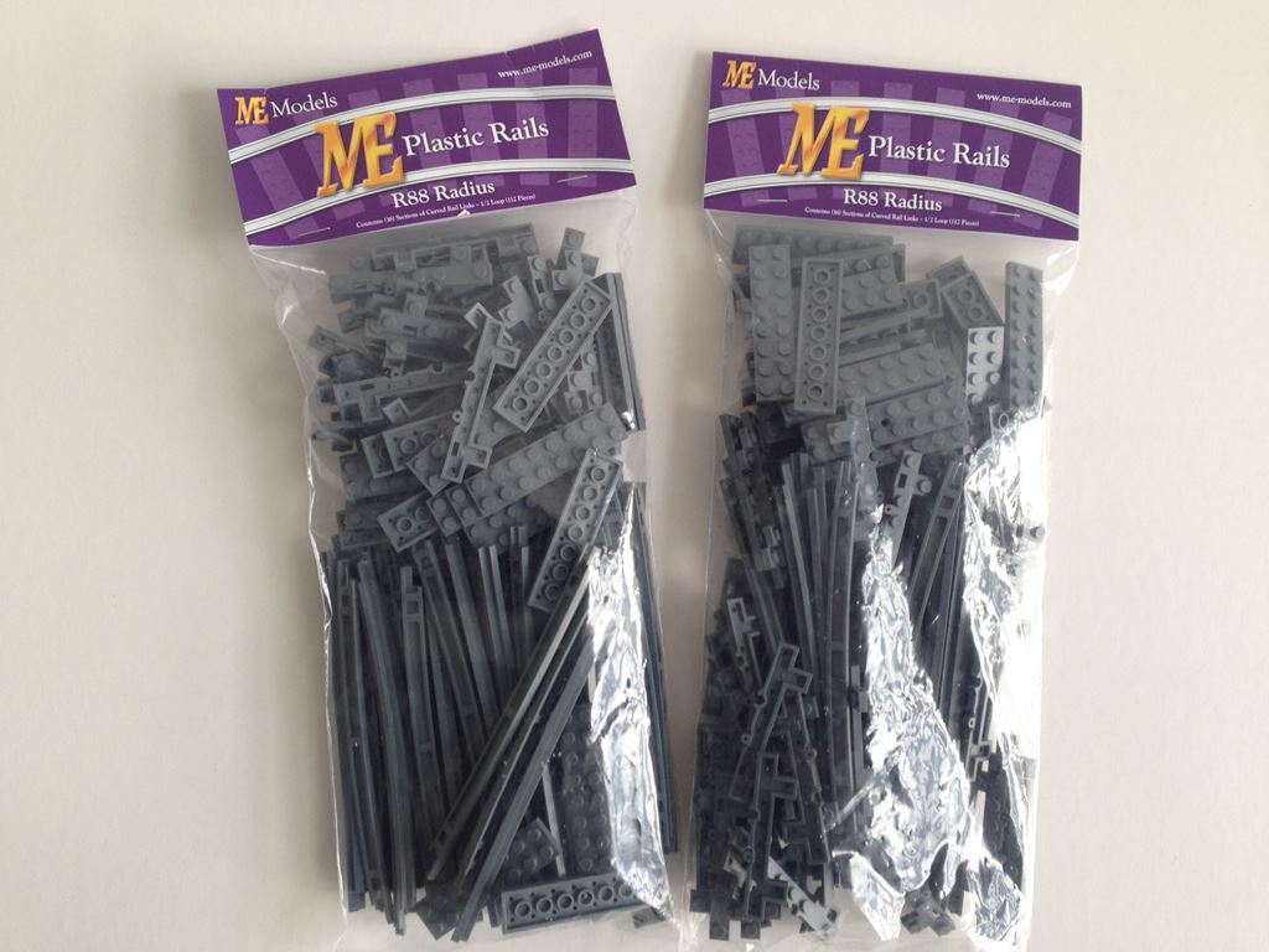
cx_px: 634
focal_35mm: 33
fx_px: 1210
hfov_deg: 55.4
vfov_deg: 42.9
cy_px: 476
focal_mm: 4.12
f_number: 2.4
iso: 50
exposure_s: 1/40
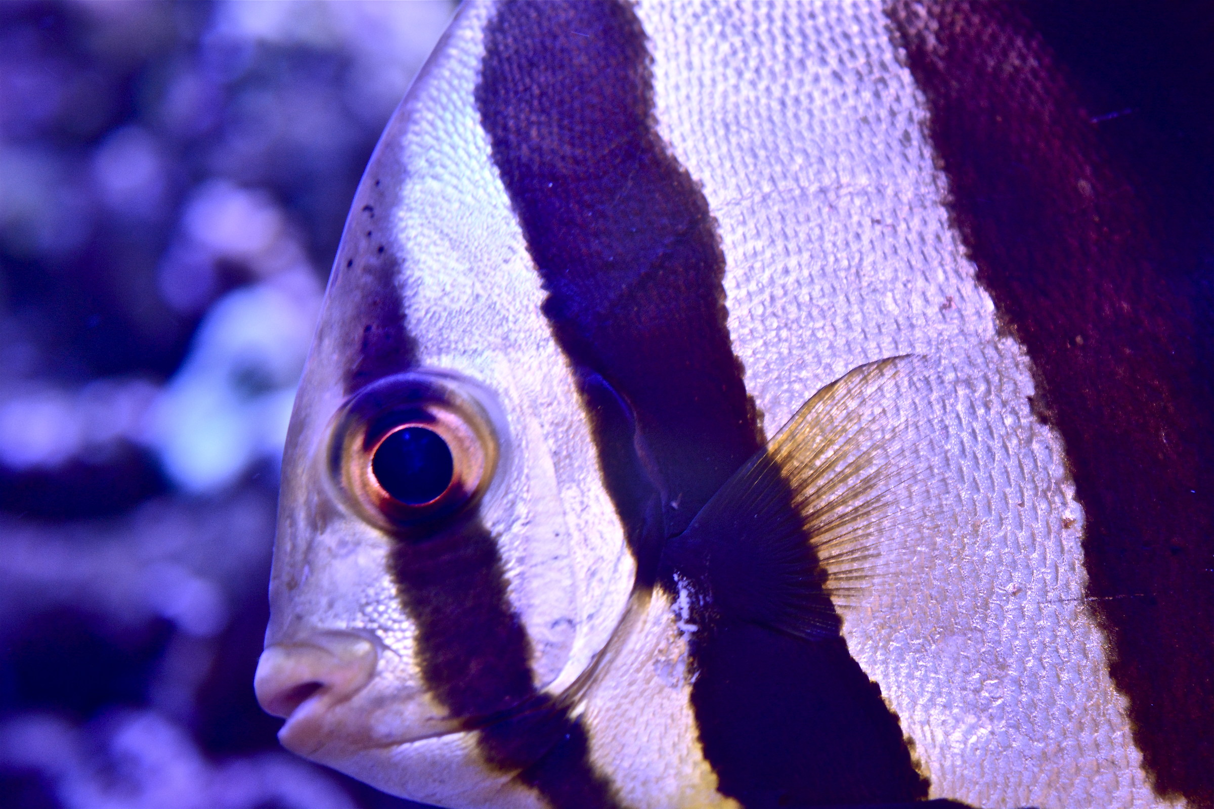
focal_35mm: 72
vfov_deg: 18.9
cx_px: 607
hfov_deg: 28.1
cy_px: 404
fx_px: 2428
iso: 800
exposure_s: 1/60
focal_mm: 48
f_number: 5.3
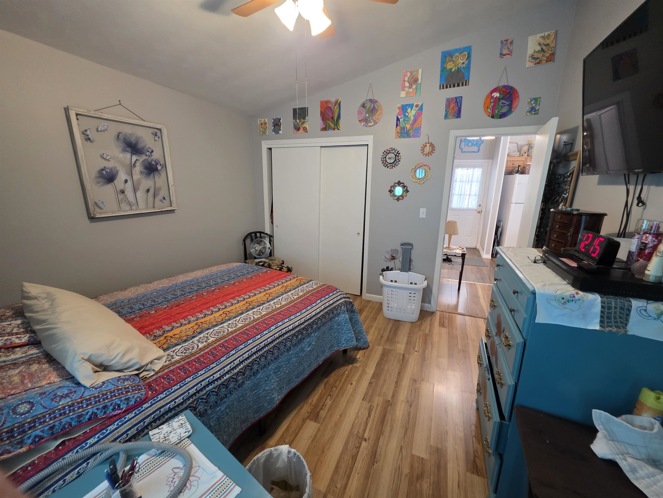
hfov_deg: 106.2
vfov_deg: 89.9
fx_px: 249
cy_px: 249
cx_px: 332
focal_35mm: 13
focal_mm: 2.2
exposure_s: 1/60
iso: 500
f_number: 1.9
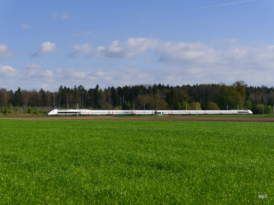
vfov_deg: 26.1
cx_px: 137
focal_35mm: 56
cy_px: 102
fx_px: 443
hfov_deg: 34.3
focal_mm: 28
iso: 160
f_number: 9
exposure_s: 1/400
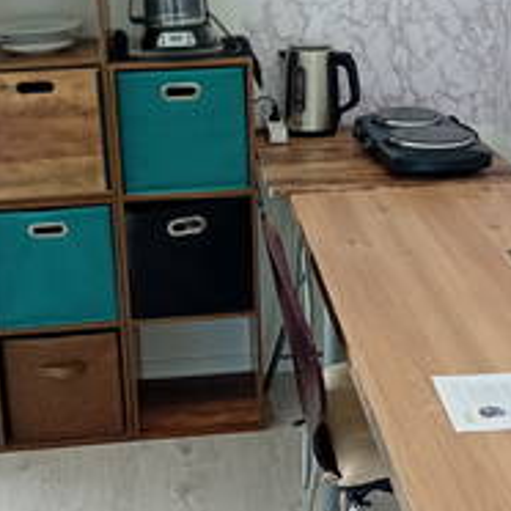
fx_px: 802
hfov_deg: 35.3
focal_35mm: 48
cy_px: 179
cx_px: 269
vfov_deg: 35.1
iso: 250
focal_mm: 3.38
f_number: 2.8
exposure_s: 1/33.3
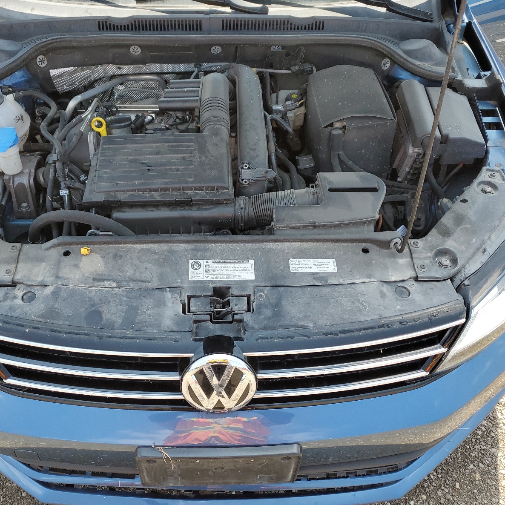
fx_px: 512
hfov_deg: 52.4
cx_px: 219
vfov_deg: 52.5
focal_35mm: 31
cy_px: 251
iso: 50
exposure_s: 1/769
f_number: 1.5
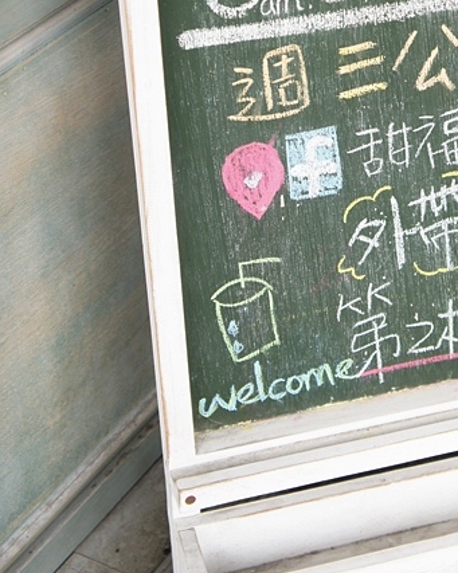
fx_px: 1560
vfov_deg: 20.7
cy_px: 138
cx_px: 396
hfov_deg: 16.5
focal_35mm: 92
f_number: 4.5
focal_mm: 31
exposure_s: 1/80
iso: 200
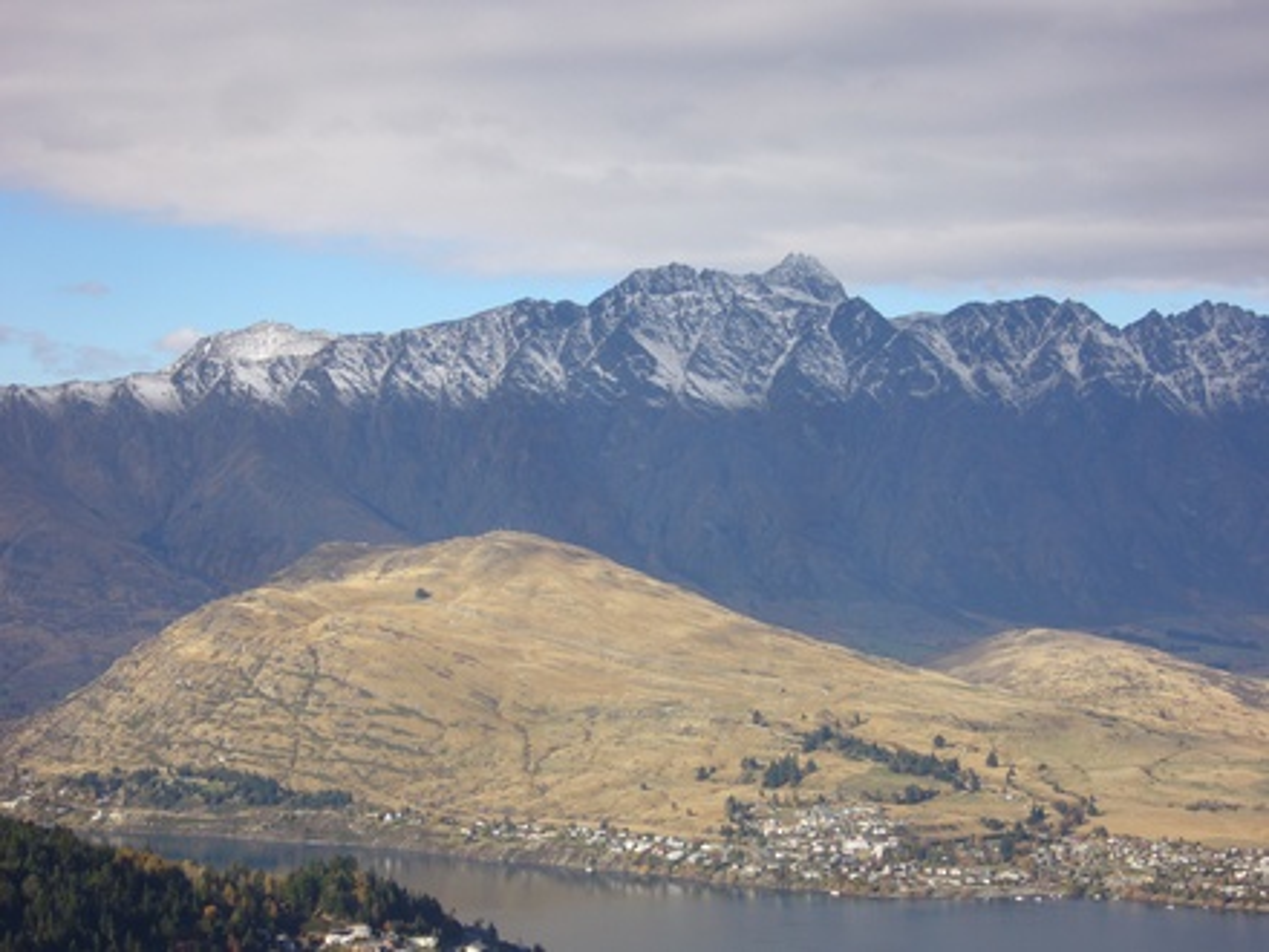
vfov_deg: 21.0
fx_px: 2566
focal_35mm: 70
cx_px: 634
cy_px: 476
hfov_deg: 27.8
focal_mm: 11.5
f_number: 4
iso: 80
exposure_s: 1/500
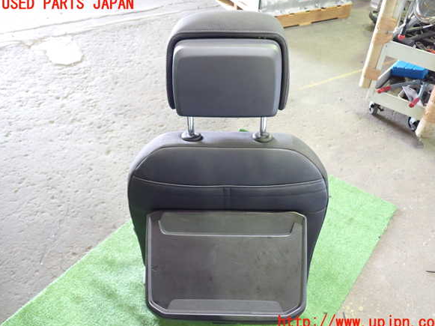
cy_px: 163
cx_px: 222
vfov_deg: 45.4
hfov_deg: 58.4
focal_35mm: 31
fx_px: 389
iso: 800
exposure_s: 1/30
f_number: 2.3
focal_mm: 5.4
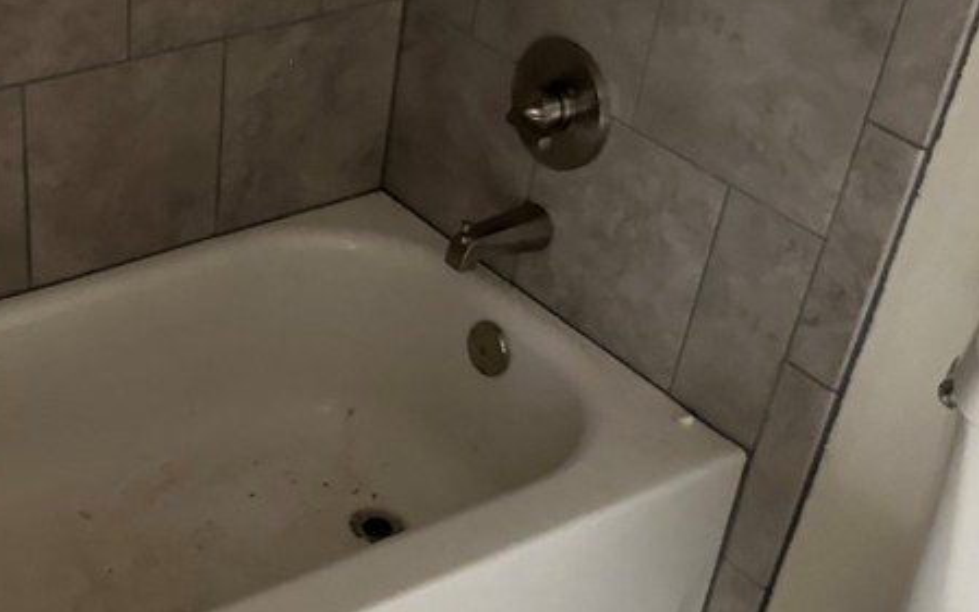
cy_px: 442
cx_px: 181
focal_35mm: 58
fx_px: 1548
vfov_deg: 22.2
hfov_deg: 33.9
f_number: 1.78
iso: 1000
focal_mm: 6.86
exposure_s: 1/40
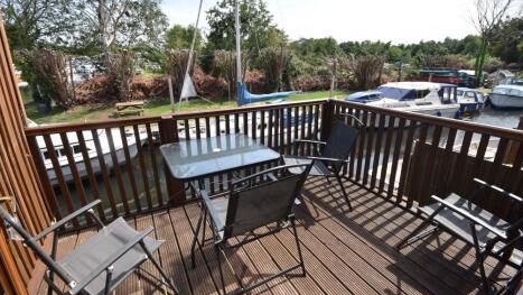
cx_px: 258
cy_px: 135
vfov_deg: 67.0
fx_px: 222
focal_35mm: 16
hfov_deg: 99.3
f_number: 8
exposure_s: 1/250
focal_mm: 10
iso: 200
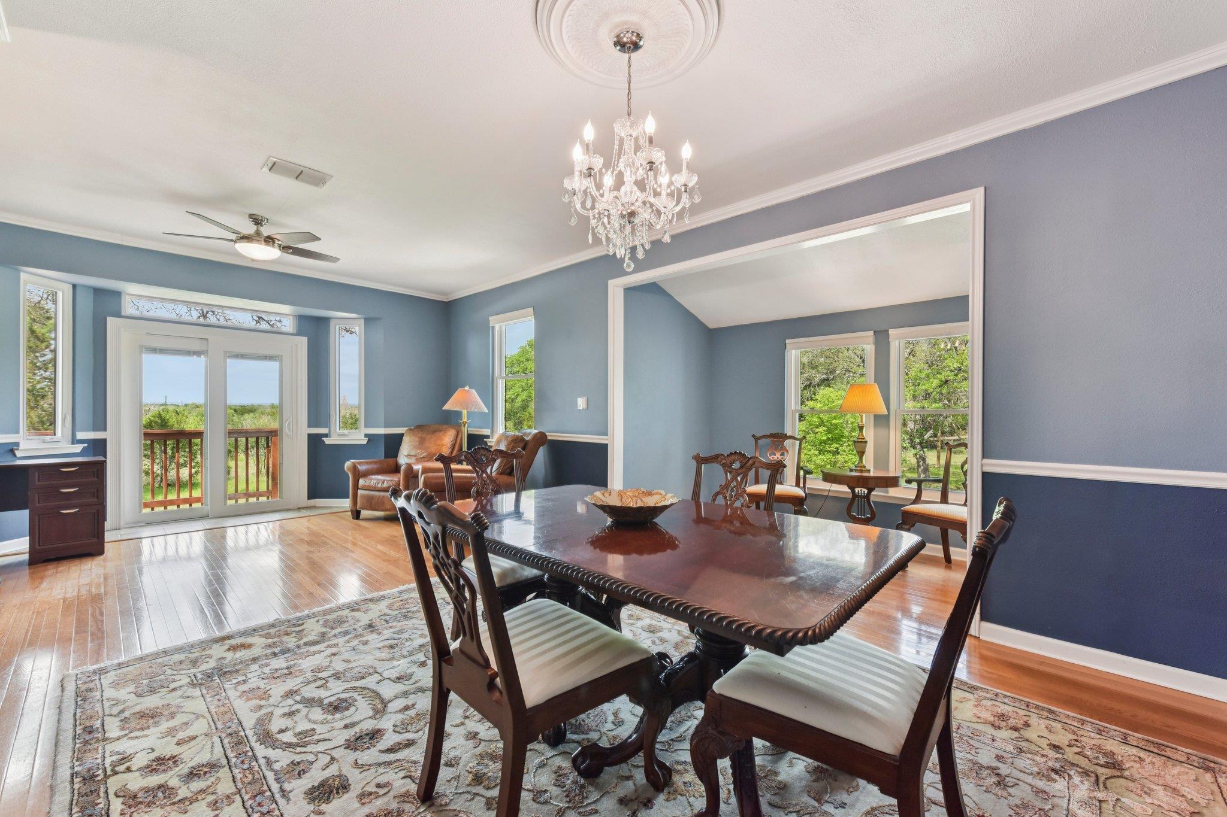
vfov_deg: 81.2
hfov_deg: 104.3
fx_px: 477
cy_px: 408
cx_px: 614
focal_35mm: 14
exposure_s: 1/15
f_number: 8
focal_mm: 14
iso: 280
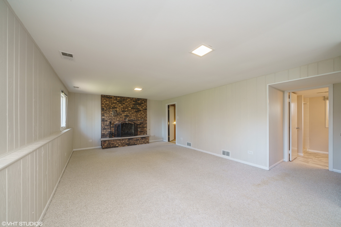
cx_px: 170
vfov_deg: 90.0
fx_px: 114
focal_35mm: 12
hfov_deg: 112.6
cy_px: 114
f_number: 8
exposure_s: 1/6
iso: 400
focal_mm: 12
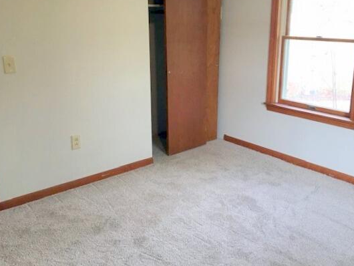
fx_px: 358
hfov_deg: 52.6
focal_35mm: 35
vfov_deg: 40.6
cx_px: 188
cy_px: 108
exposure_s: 1/30
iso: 40
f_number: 2.2
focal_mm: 4.15
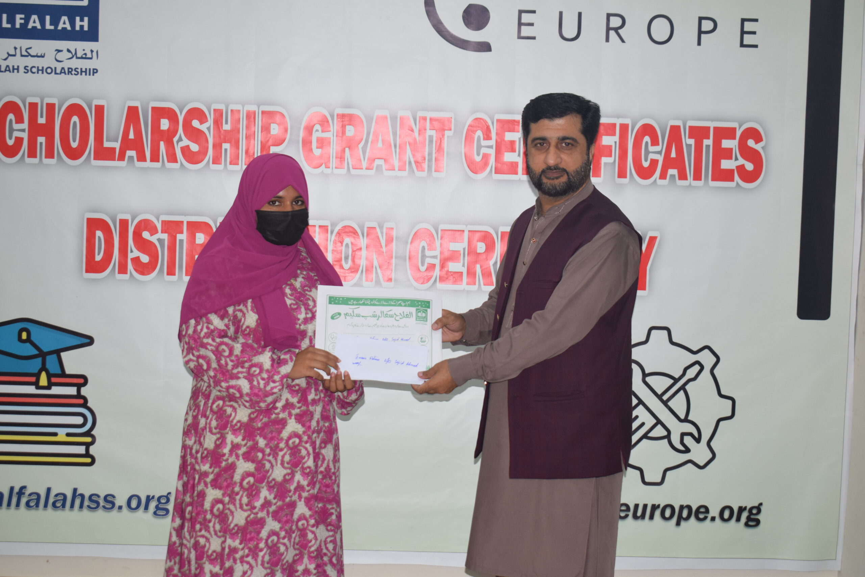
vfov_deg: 23.8
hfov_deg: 35.1
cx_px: 432
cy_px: 288
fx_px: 1370
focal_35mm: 57
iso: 800
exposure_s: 1/100
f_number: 4.8
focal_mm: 38
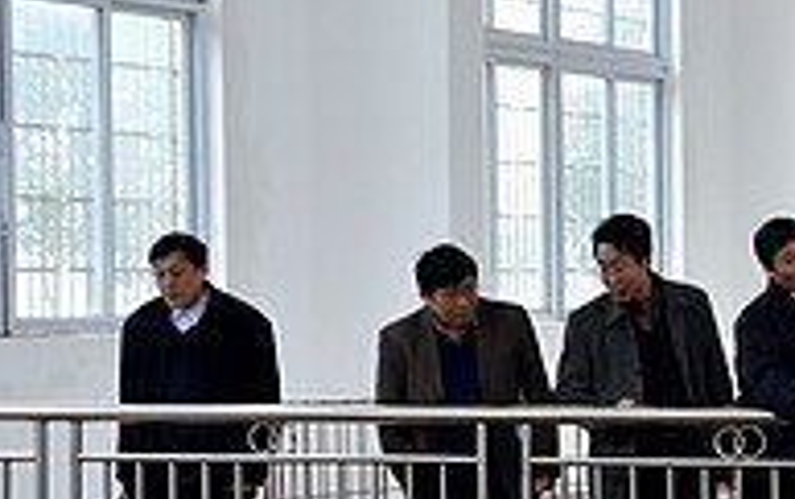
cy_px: 307
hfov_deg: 12.5
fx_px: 3491
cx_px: 1129
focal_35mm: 161
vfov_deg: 8.2
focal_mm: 34
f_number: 7.1
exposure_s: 1/60
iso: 800
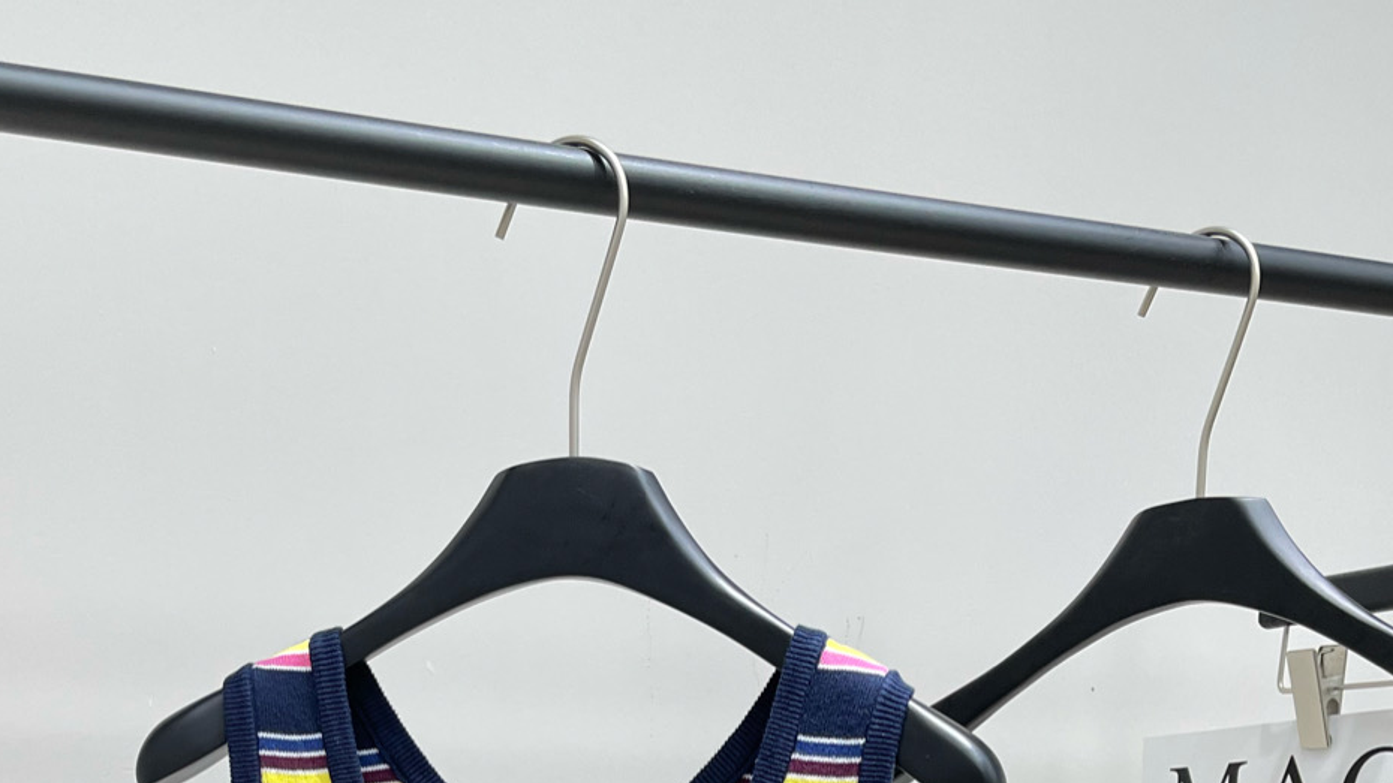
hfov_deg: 39.7
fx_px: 1921
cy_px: 1146
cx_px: 554
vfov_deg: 20.1
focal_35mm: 52
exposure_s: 1/100
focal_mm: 5.1
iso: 100
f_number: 1.6
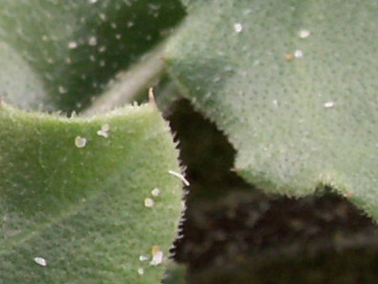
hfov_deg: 6.8
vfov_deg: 5.2
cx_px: -343
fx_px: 3092
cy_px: 19
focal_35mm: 283
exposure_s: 1/100
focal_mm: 10.3
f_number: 5
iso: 50
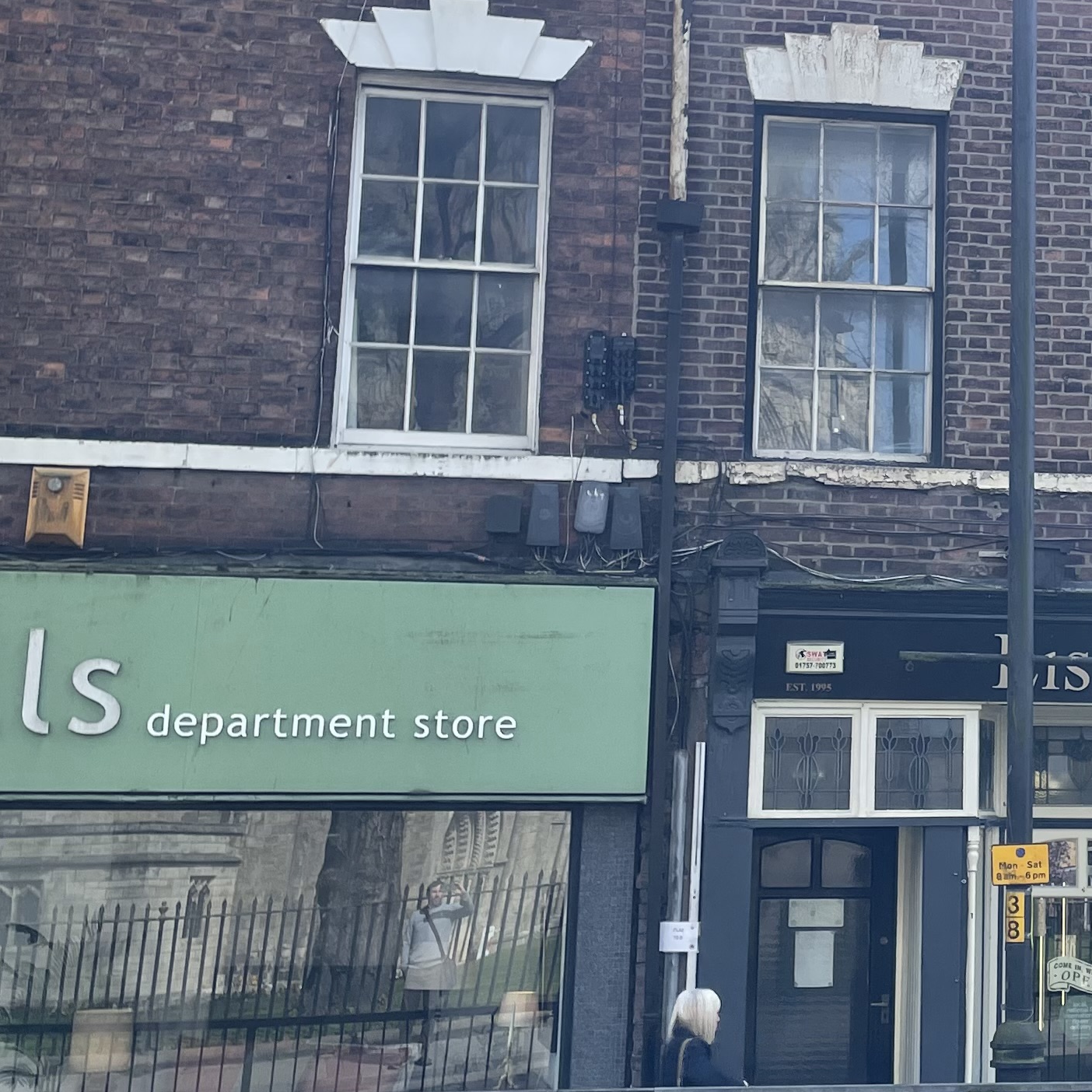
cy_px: 390
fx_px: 2356
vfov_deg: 26.0
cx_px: 1057
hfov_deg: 25.0
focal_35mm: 66
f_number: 1.6
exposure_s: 1/947
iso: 32
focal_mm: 4.2
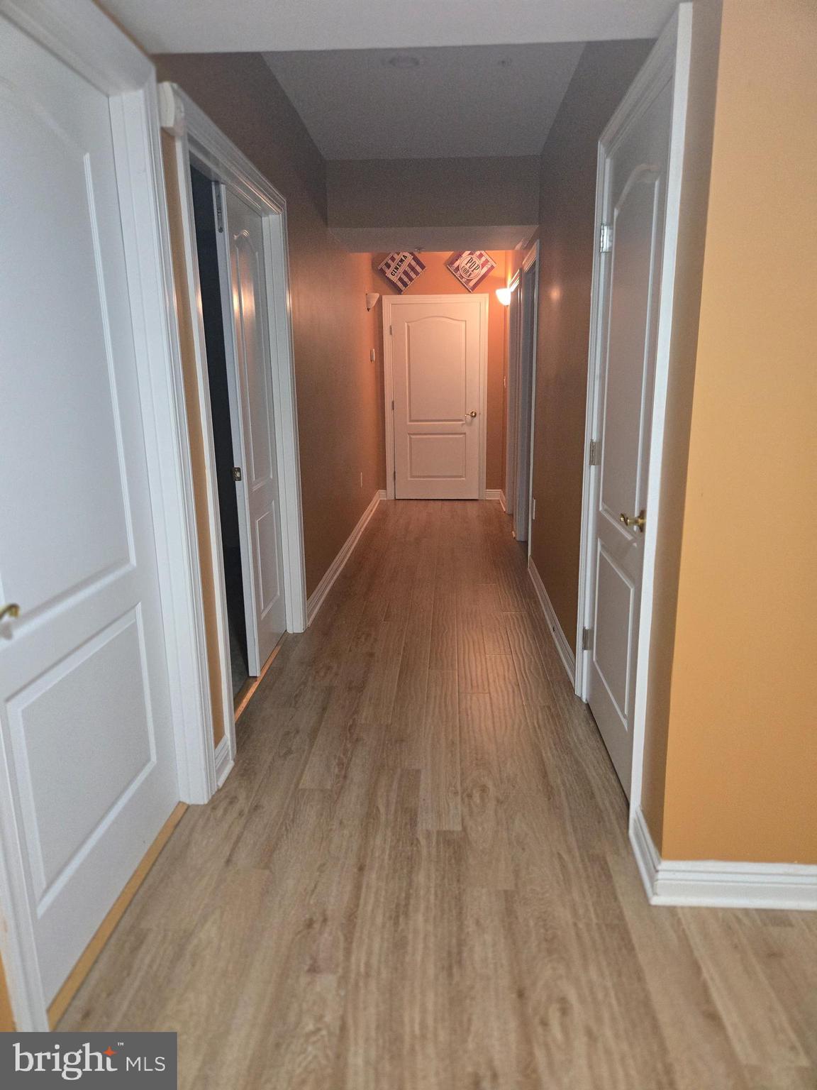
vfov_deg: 73.9
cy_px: 545
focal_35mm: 23
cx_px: 408
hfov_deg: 58.9
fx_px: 724
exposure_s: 1/120
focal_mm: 5.4
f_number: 1.8
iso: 1000
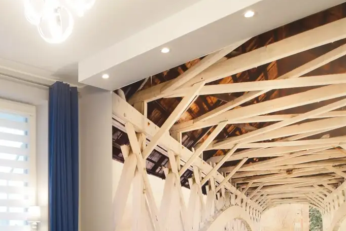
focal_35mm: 46
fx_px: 446
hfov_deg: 41.1
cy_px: 229
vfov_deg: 27.4
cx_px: 84
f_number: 8
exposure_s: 1
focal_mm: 11
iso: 100
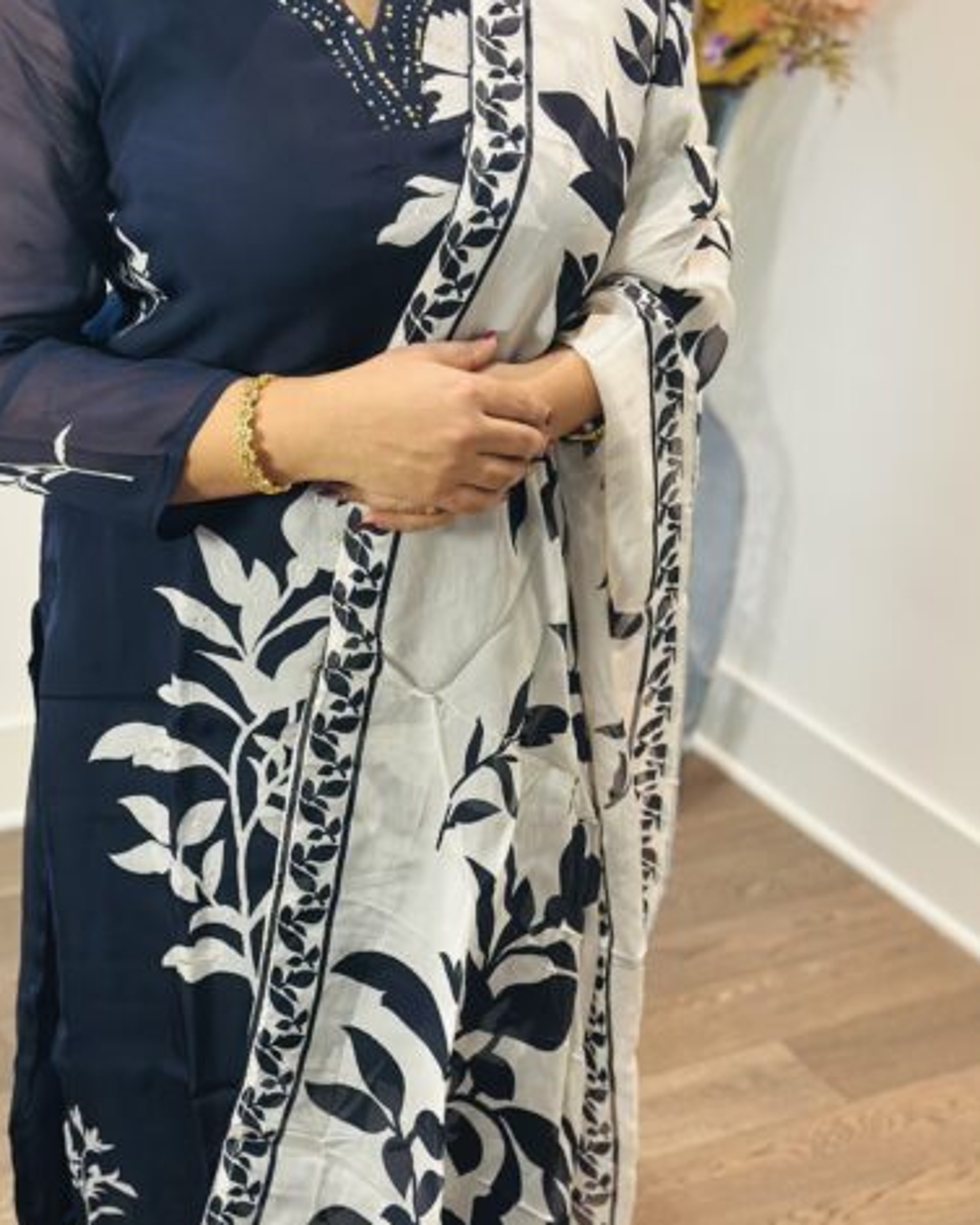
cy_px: 641
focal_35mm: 59
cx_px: 472
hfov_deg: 25.8
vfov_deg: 31.9
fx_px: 2138
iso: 400
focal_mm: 6.86
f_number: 1.78
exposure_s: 1/60
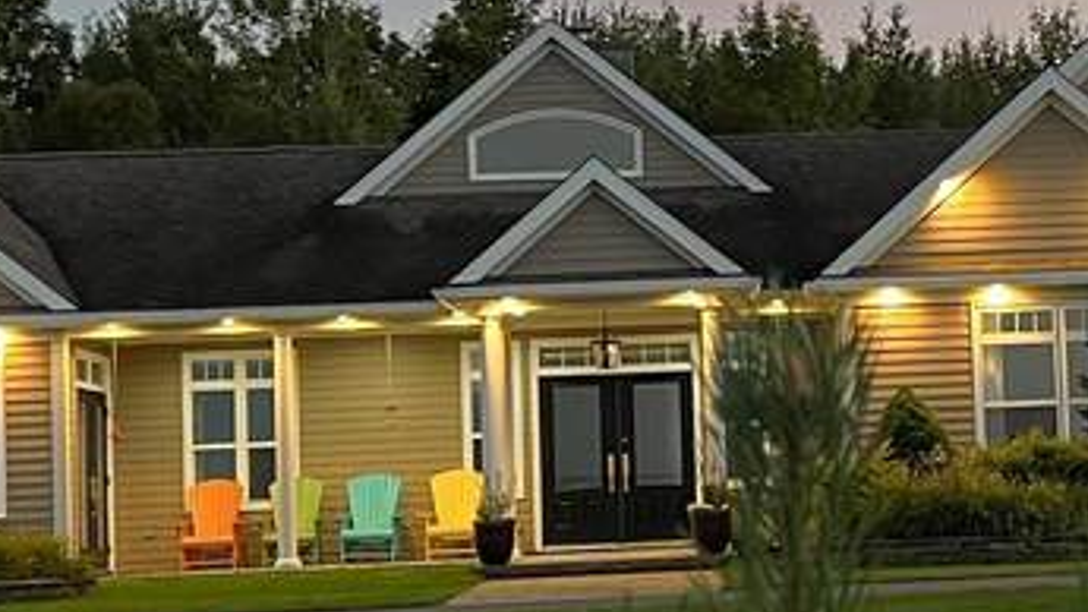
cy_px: 259
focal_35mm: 105
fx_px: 3029
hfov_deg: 20.0
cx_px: 990
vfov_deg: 11.5
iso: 160
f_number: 1.5
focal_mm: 5.7
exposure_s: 1/60
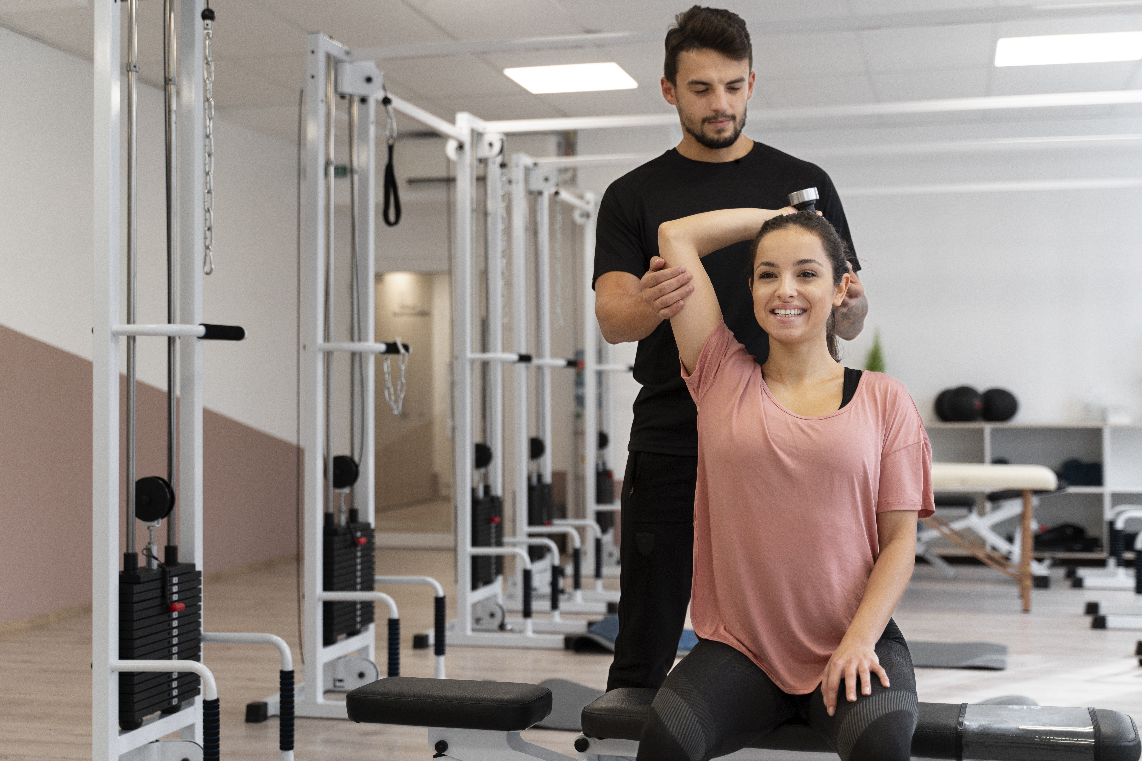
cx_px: 571
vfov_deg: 28.1
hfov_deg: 41.1
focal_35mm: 48
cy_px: 380
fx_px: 1523
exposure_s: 1/160
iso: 320
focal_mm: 48
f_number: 2.8
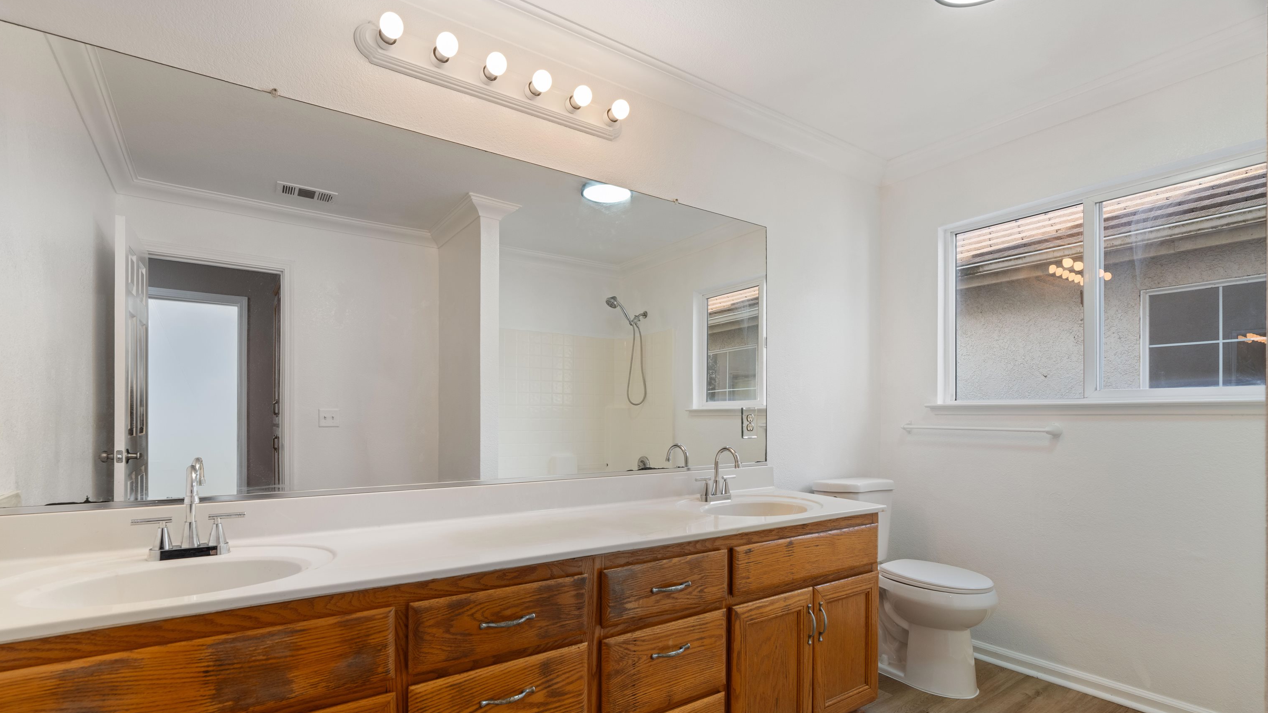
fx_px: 572
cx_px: 626
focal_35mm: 17
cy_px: 410
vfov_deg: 63.6
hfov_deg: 95.9
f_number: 7.1
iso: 250
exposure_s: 1/5
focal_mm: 16
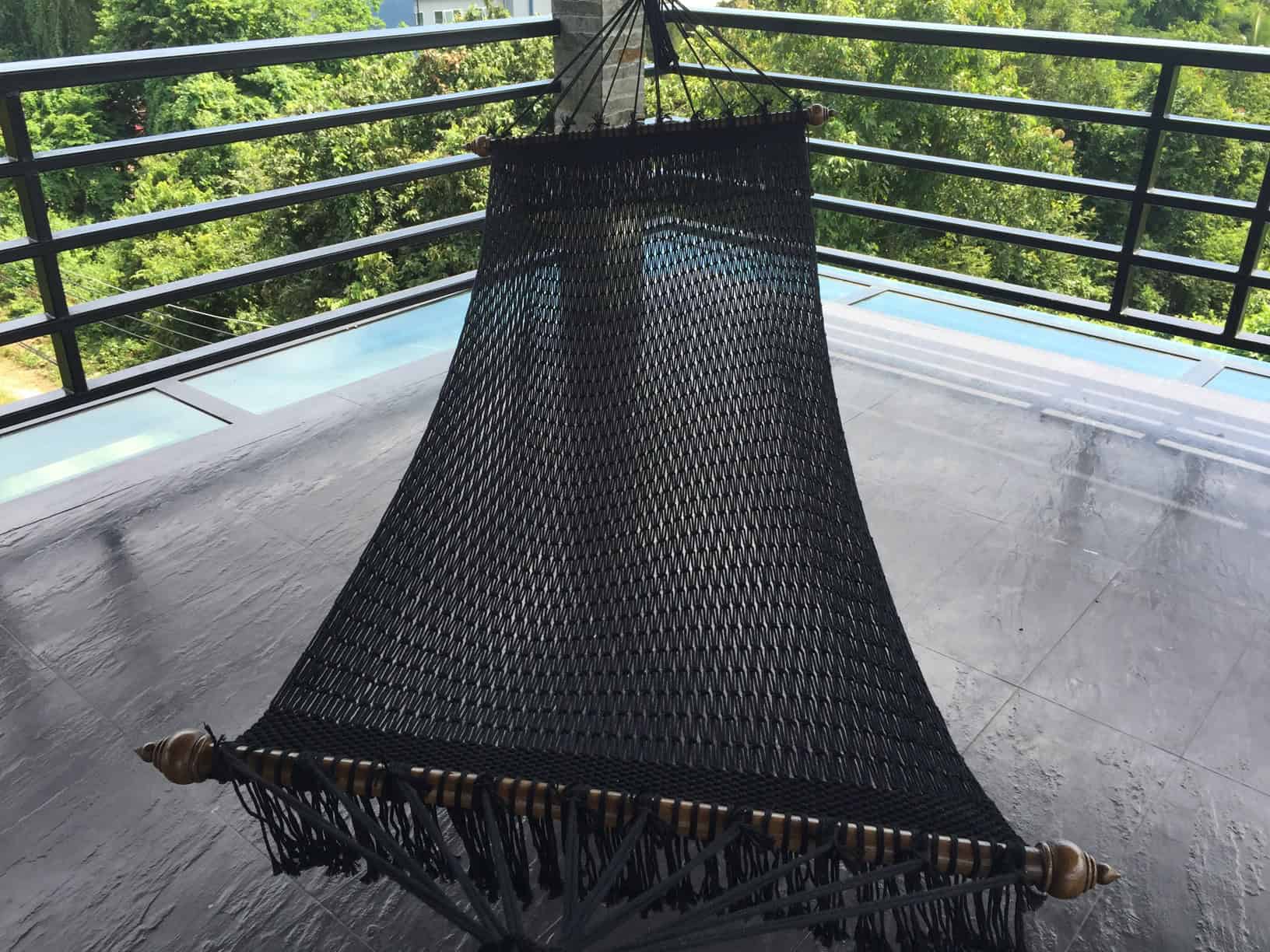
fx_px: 1064
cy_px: 476
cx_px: 635
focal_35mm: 29
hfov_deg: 61.7
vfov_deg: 48.2
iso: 32
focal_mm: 4.2
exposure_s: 1/520
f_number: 2.2
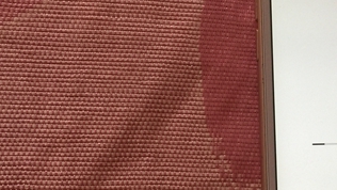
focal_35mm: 64
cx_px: 237
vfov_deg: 18.7
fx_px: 572
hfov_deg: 32.4
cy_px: 137
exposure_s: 1/33
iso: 64
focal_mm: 4.15
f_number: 2.2
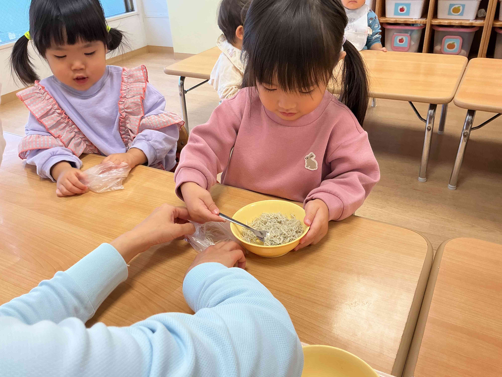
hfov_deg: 61.7
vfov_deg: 48.2
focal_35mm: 29
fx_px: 421
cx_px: 251
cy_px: 188
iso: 40
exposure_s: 1/120
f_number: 1.8
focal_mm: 3
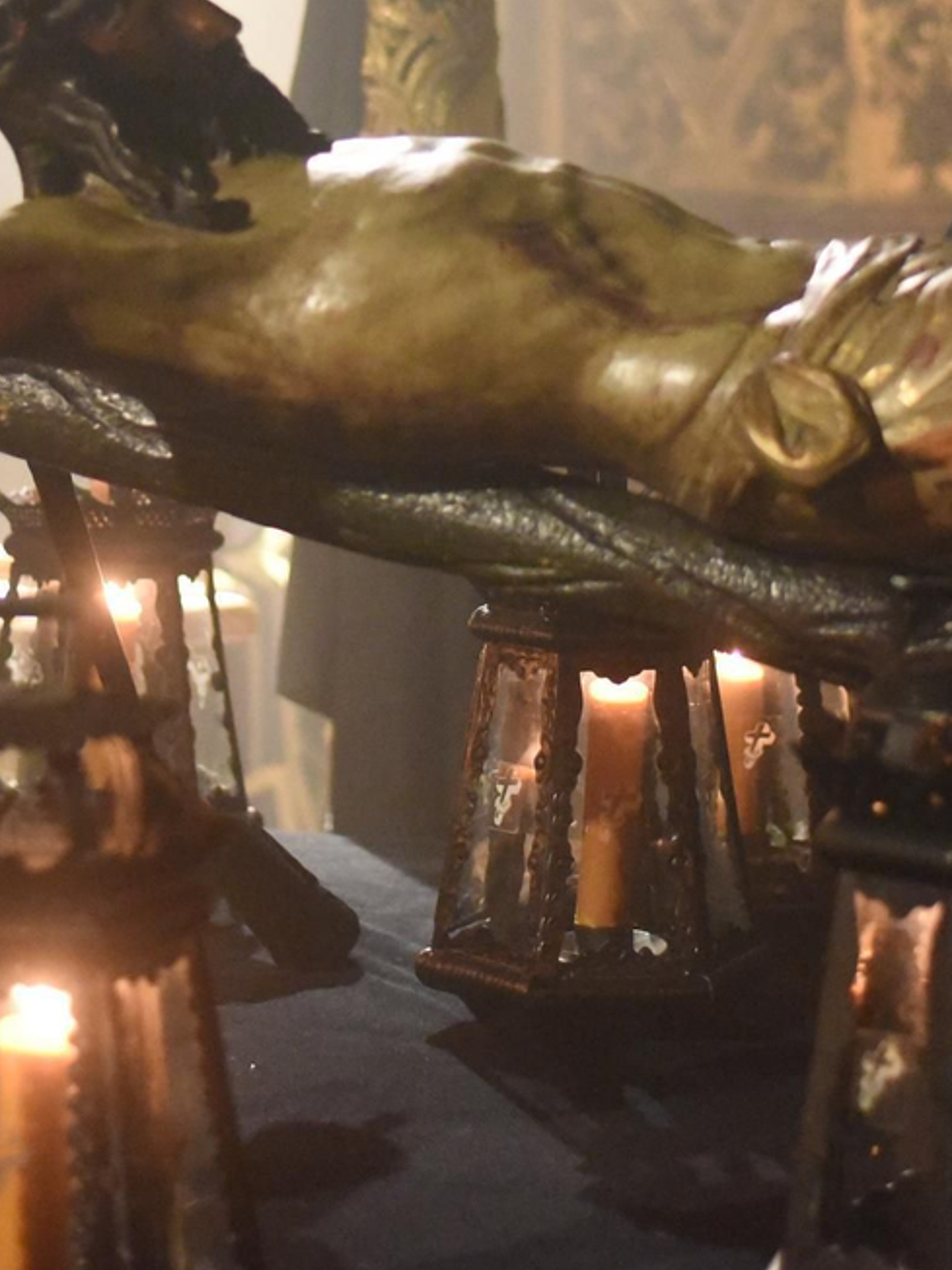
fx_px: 4327
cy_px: 294
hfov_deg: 12.6
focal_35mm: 118
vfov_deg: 16.6
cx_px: 487
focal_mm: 50
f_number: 1.8
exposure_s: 1/160
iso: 11400
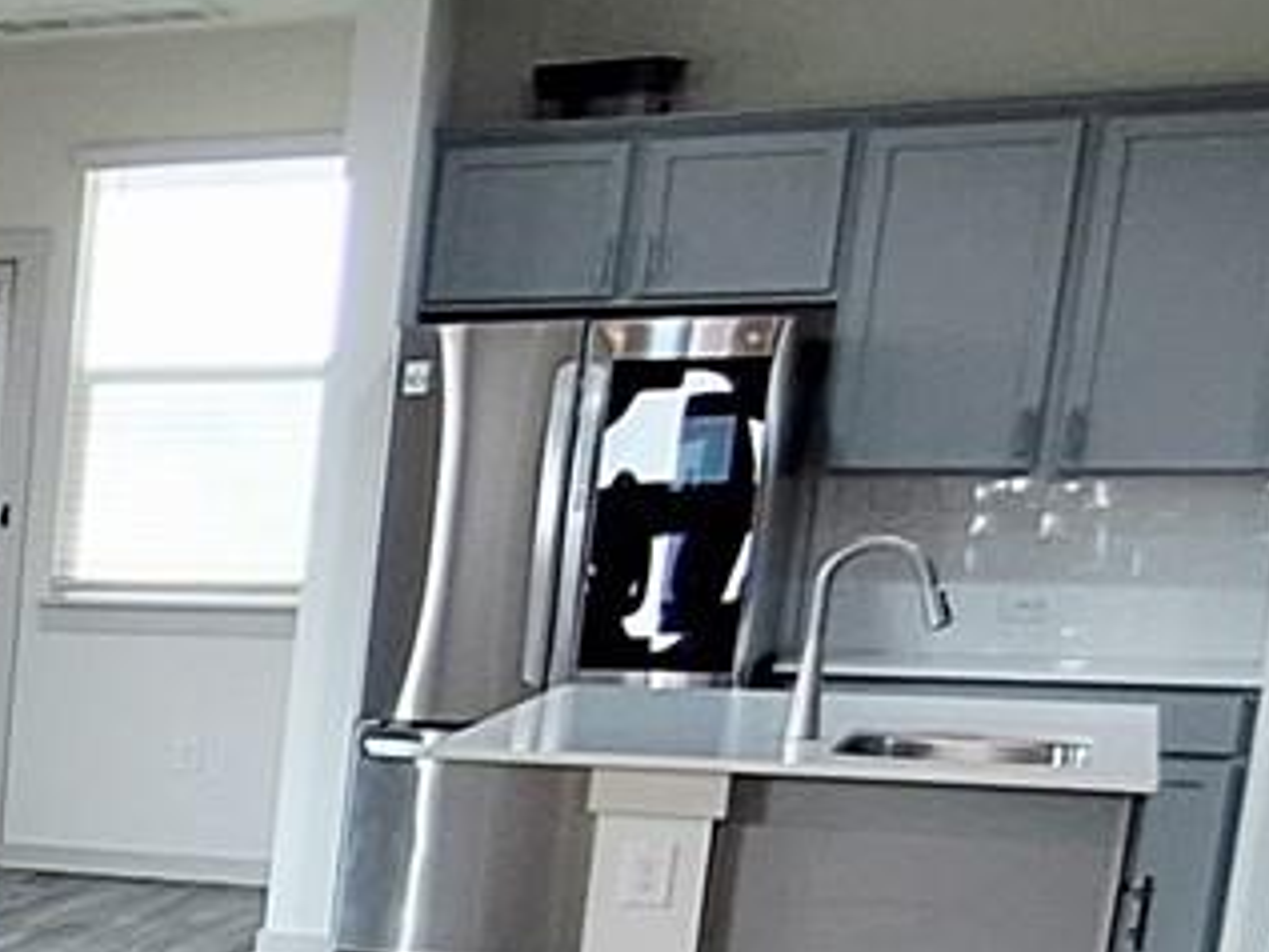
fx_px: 3081
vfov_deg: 16.7
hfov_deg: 17.1
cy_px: 1184
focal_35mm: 84
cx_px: -1277
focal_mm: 1.74
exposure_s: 1/40
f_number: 2.2
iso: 80
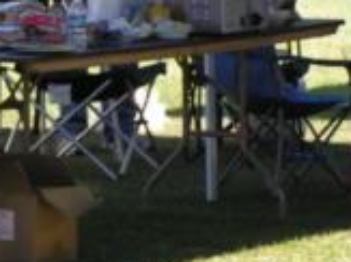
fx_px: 4458
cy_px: 128
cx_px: -131
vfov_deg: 3.4
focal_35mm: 440
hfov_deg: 4.5
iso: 50
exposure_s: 1/160
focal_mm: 21.9
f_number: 4.5
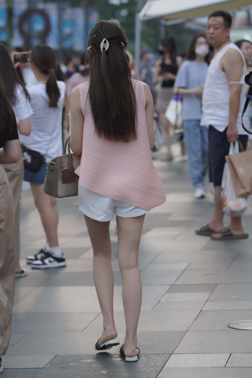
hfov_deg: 10.2
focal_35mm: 135
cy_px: 189
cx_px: 126
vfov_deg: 15.2
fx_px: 1417
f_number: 4
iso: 320
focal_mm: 135
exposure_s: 1/400
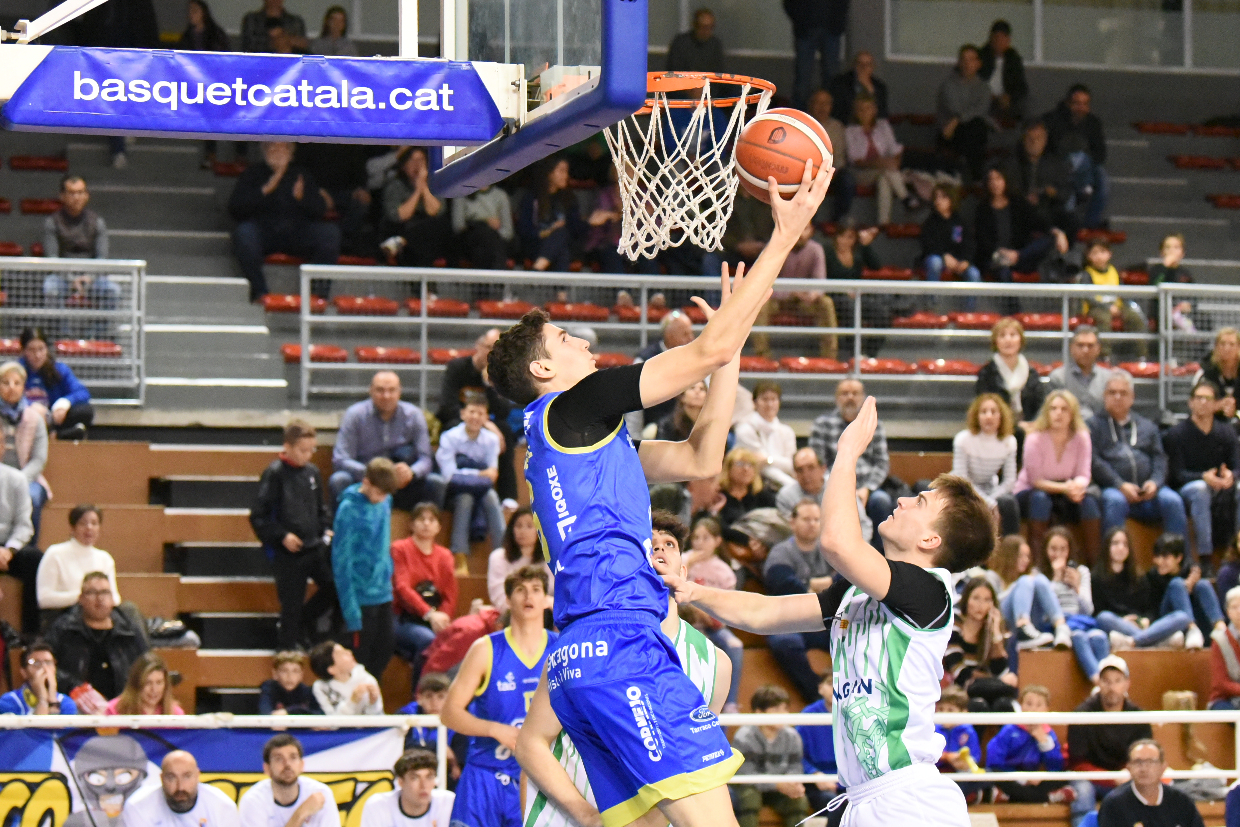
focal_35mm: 117
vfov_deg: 11.7
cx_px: 684
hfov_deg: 17.5
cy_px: 399
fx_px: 4030
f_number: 3.5
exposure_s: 1/1250
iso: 12800
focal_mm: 82
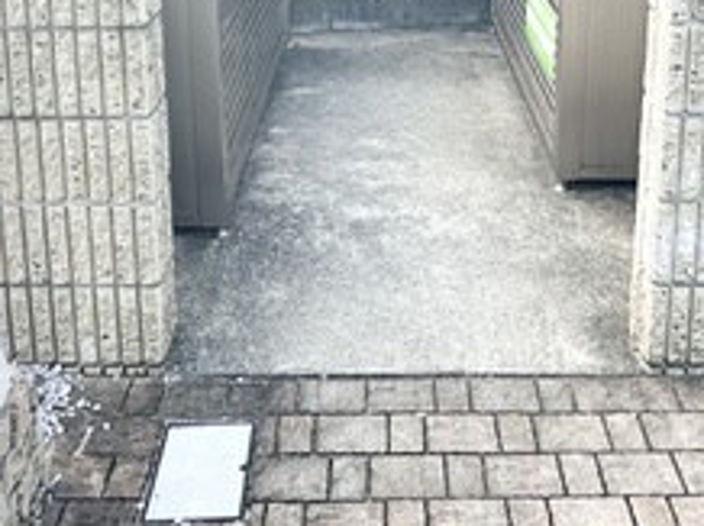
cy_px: -53
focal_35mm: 45
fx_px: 914
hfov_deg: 42.1
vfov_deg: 29.0
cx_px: 371
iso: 40
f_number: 2.2
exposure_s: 1/219
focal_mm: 2.22
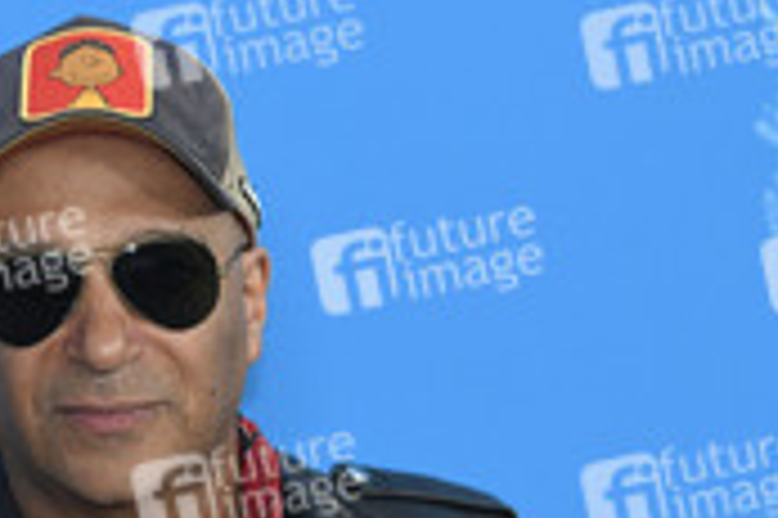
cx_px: -142
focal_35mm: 338
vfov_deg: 4.1
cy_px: 599
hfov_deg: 6.1
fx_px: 7297
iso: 800
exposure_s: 1/320
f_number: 3.5
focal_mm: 130
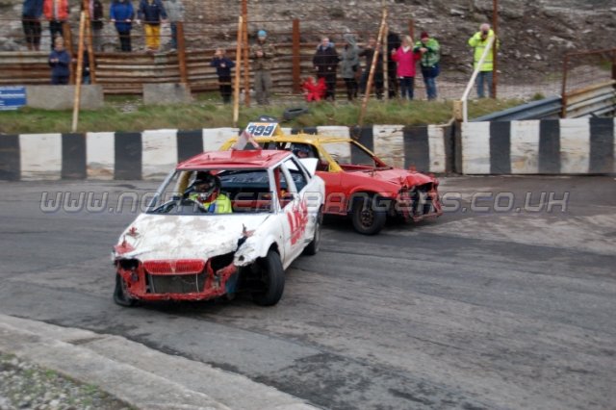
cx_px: 308
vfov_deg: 22.6
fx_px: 1026
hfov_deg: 33.4
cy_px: 205
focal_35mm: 60
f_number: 4.8
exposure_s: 1/200
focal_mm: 40
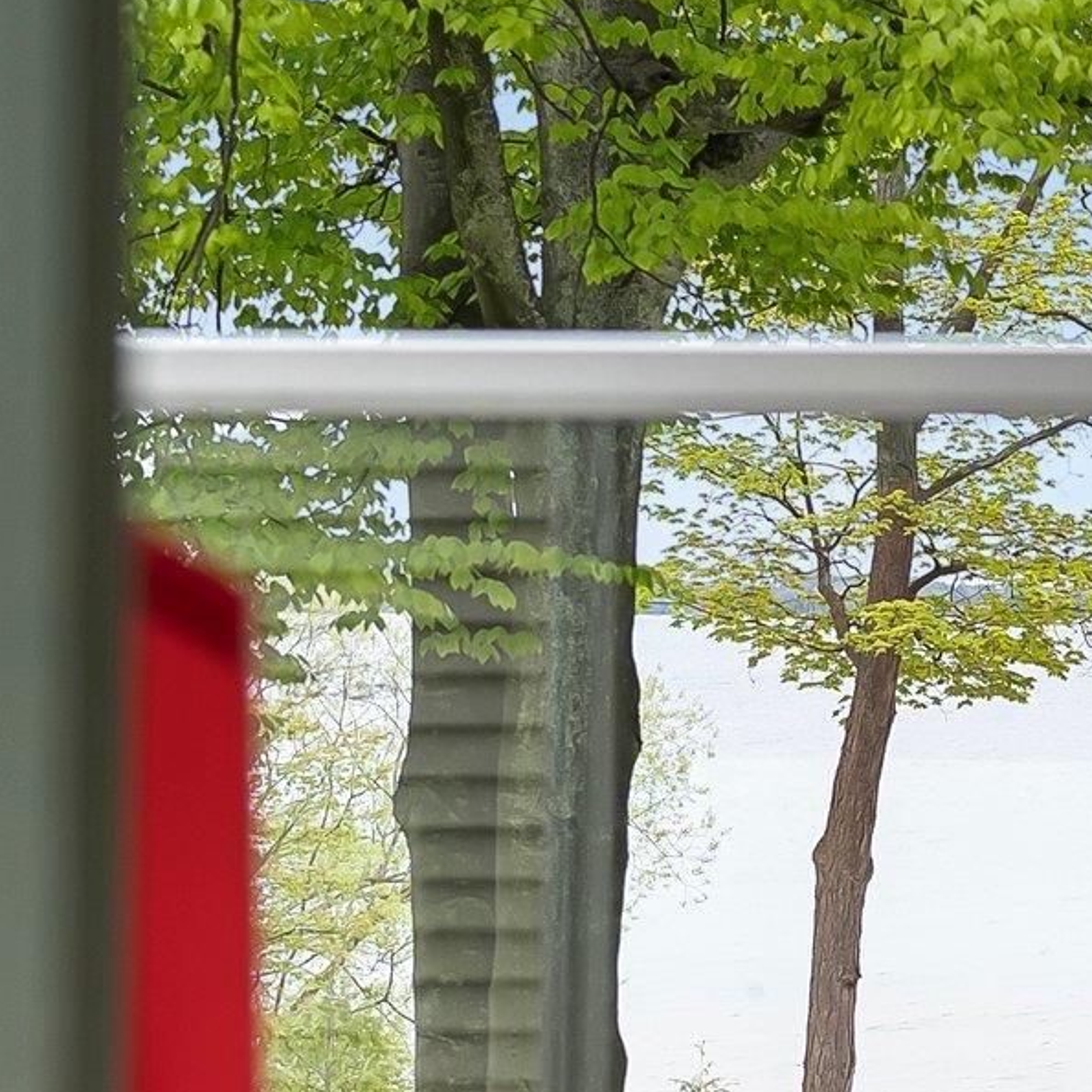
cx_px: 1630
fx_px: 4283
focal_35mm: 120
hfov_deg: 13.7
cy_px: 656
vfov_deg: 14.5
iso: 640
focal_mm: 41
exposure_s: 1/2000
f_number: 2.2
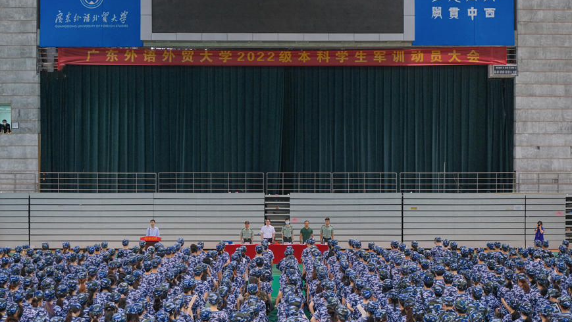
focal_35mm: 53
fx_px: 804
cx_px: 284
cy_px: 186
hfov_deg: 39.2
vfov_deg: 22.6
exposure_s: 1/25
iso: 800
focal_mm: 33.3
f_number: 4.9
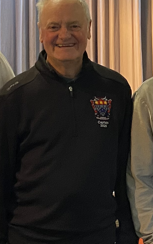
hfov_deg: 11.7
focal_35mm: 112
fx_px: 747
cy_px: 66
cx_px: 81
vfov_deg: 18.5
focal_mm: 4.25
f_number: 1.8
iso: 400
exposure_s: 1/50
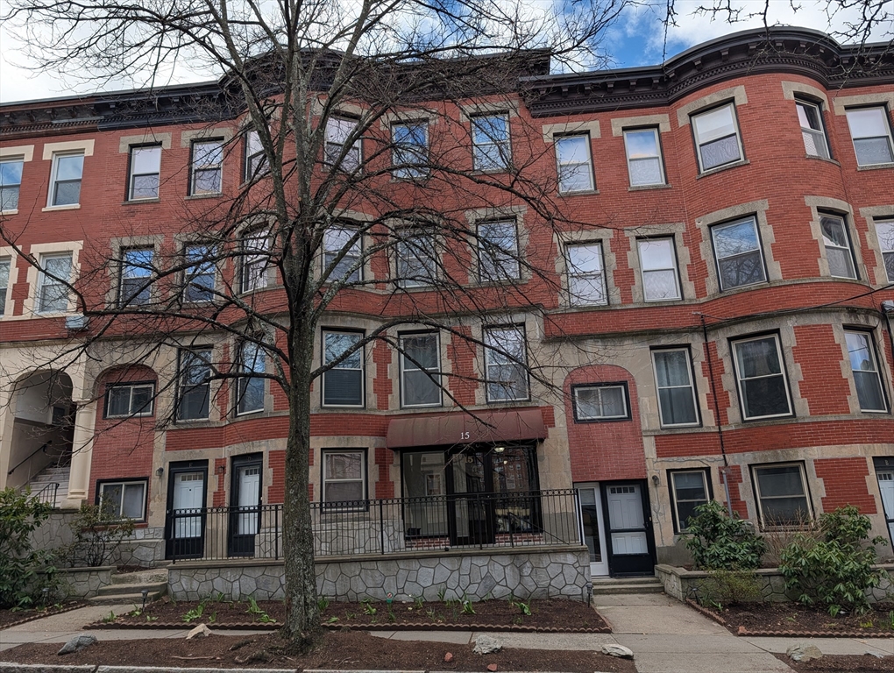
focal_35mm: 24
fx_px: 621
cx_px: 447
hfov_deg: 71.5
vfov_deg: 56.9
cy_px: 336
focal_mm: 6.9
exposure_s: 1/1195
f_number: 1.68
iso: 24
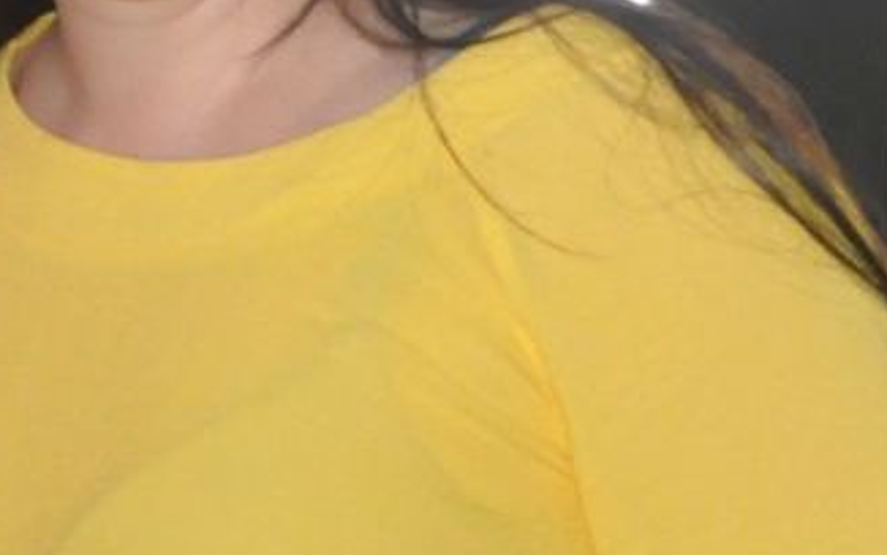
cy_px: 517
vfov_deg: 3.4
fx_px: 9238
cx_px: 226
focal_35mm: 382
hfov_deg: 5.5
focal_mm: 38
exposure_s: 1/160
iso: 1600
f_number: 5
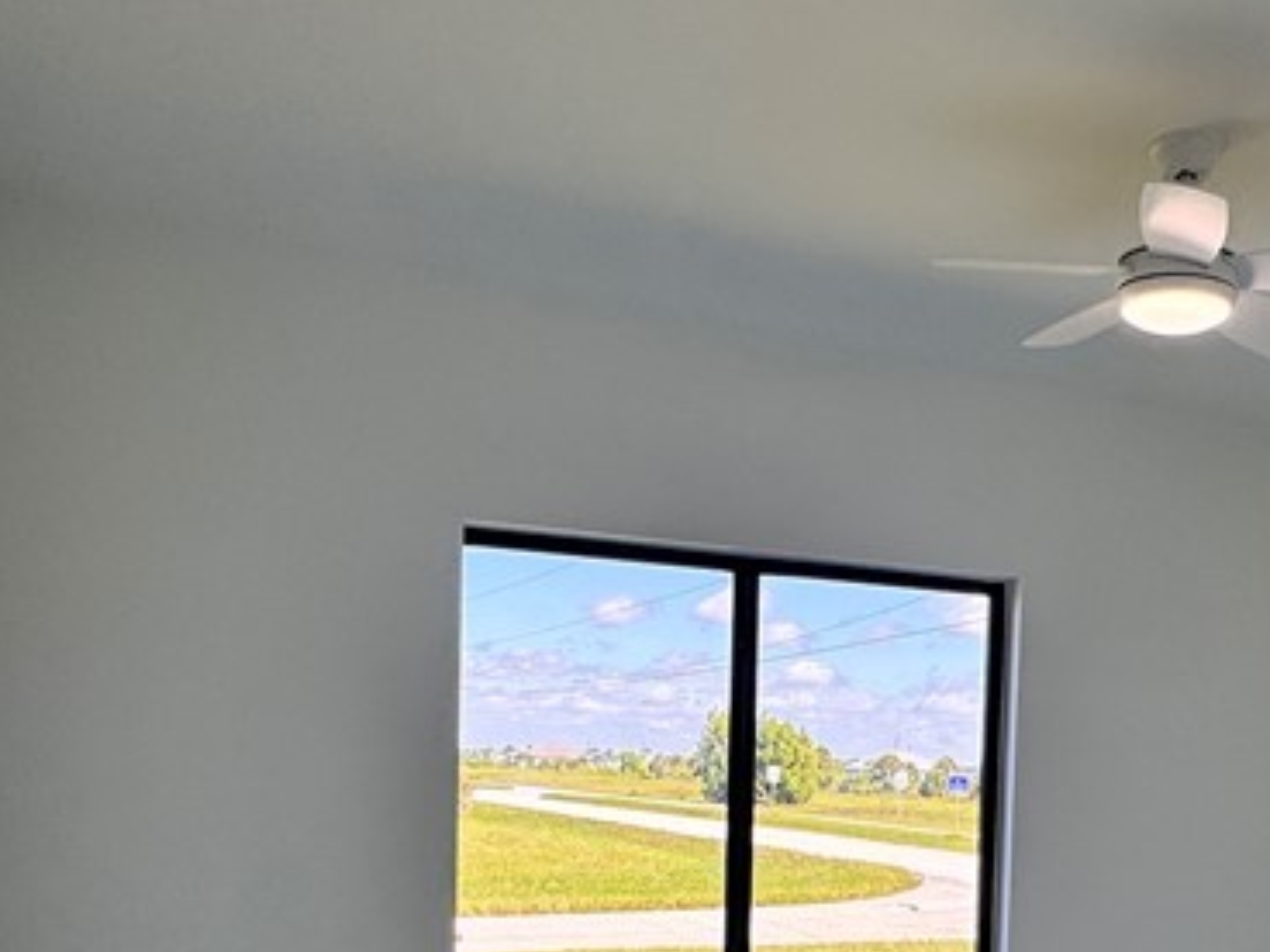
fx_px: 1431
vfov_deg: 34.6
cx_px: 866
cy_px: 869
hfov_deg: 46.9
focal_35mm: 39
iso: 40
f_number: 2.2
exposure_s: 1/252
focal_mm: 2.22
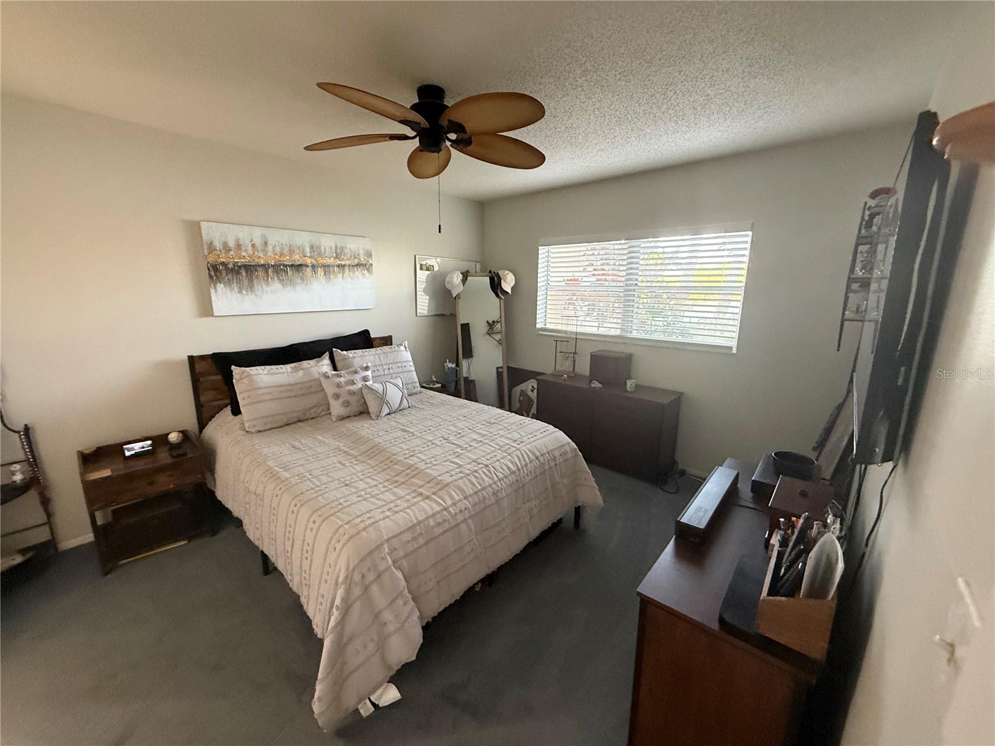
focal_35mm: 14
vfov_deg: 85.7
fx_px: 402
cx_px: 498
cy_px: 373
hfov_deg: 102.1
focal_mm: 2.22
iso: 500
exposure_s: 1/60
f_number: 2.2
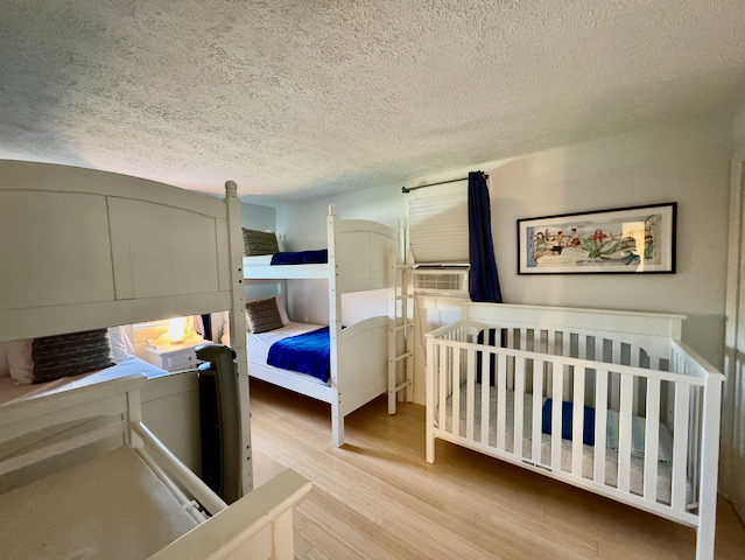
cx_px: 372
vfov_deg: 85.7
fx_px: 301
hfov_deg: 102.0
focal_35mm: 14
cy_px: 280
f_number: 2.2
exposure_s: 1/60
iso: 1000
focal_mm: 2.22
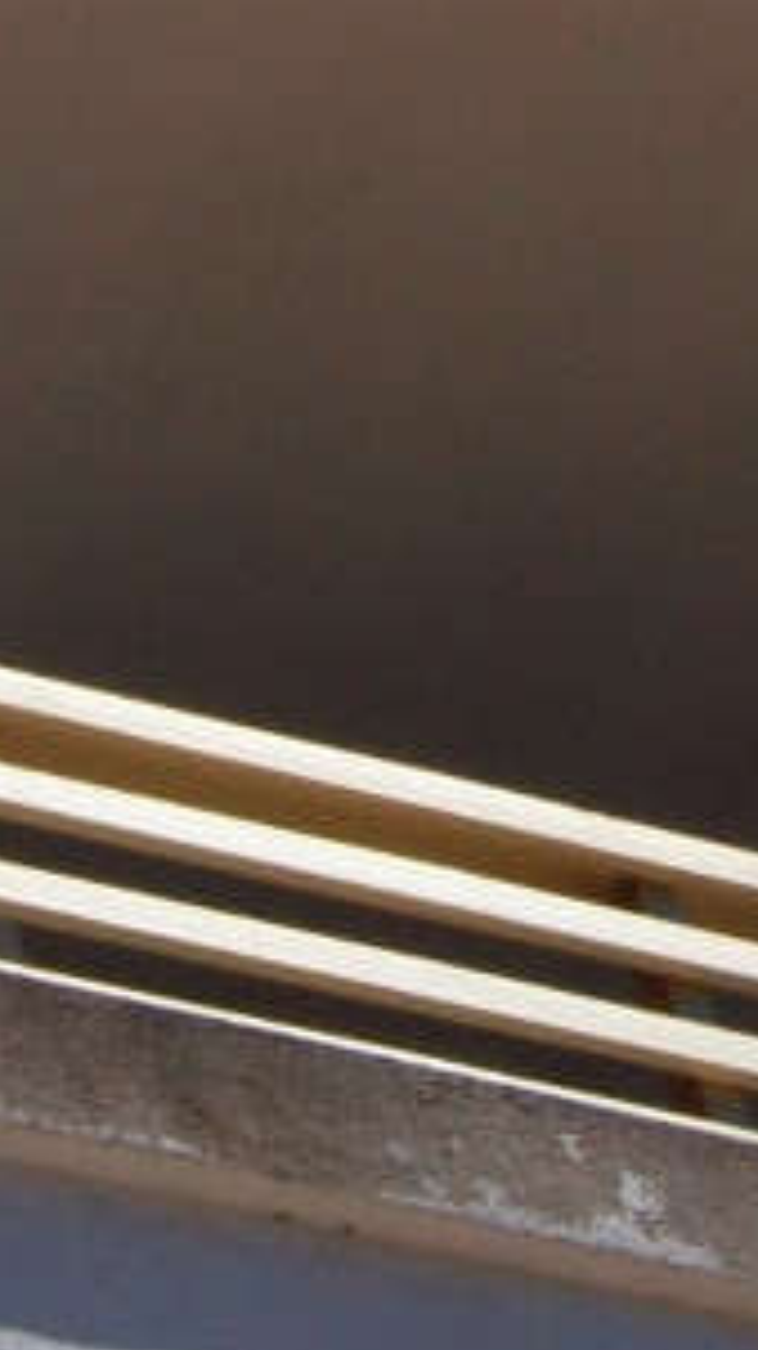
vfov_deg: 8.5
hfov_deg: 4.8
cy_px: -78
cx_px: 318
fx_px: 8981
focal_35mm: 251
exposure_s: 1/250
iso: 64
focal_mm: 13.7
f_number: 8.9
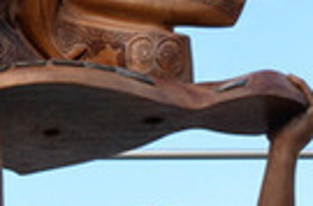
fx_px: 1334
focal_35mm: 154
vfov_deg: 8.7
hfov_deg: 12.8
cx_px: 444
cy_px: 301
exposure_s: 1/250
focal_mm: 18
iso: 800
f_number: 8
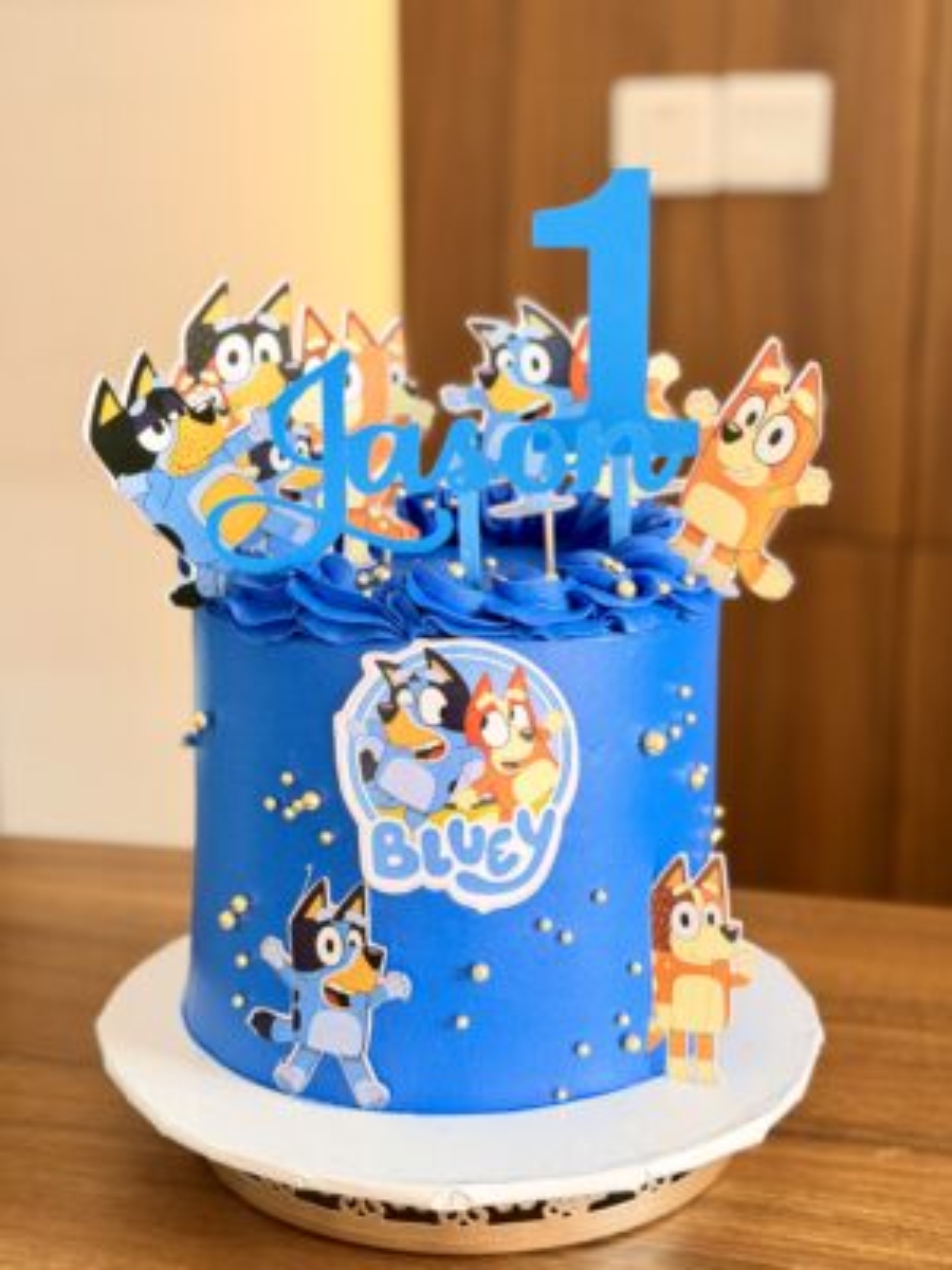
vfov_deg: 39.7
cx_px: 476
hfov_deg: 30.3
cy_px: 635
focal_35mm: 48
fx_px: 1760
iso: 80
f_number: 1.78
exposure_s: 1/121
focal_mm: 6.76
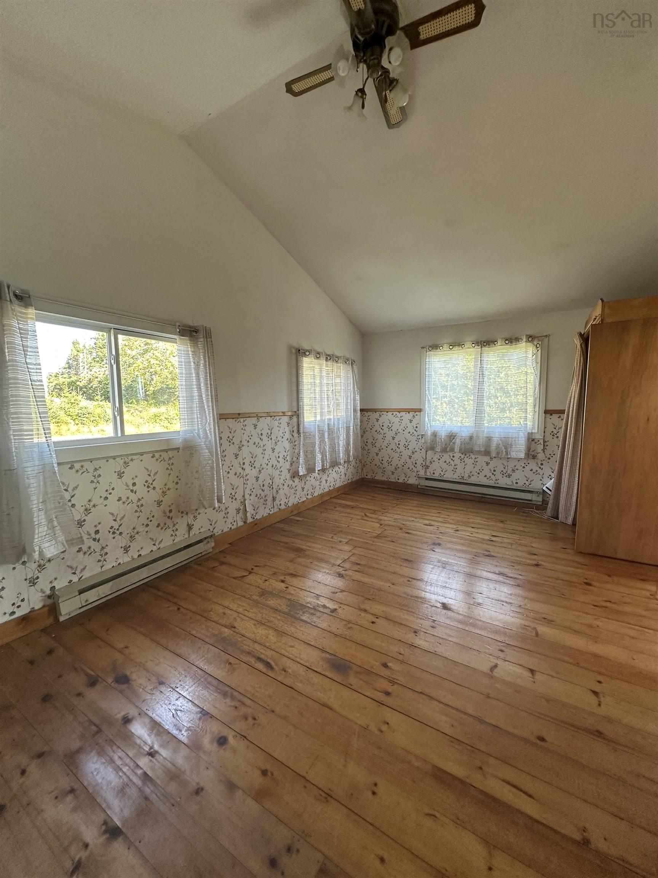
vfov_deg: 102.1
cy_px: 439
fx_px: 355
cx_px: 329
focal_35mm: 14
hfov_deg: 85.7
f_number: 2.2
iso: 160
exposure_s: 1/99
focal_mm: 2.22
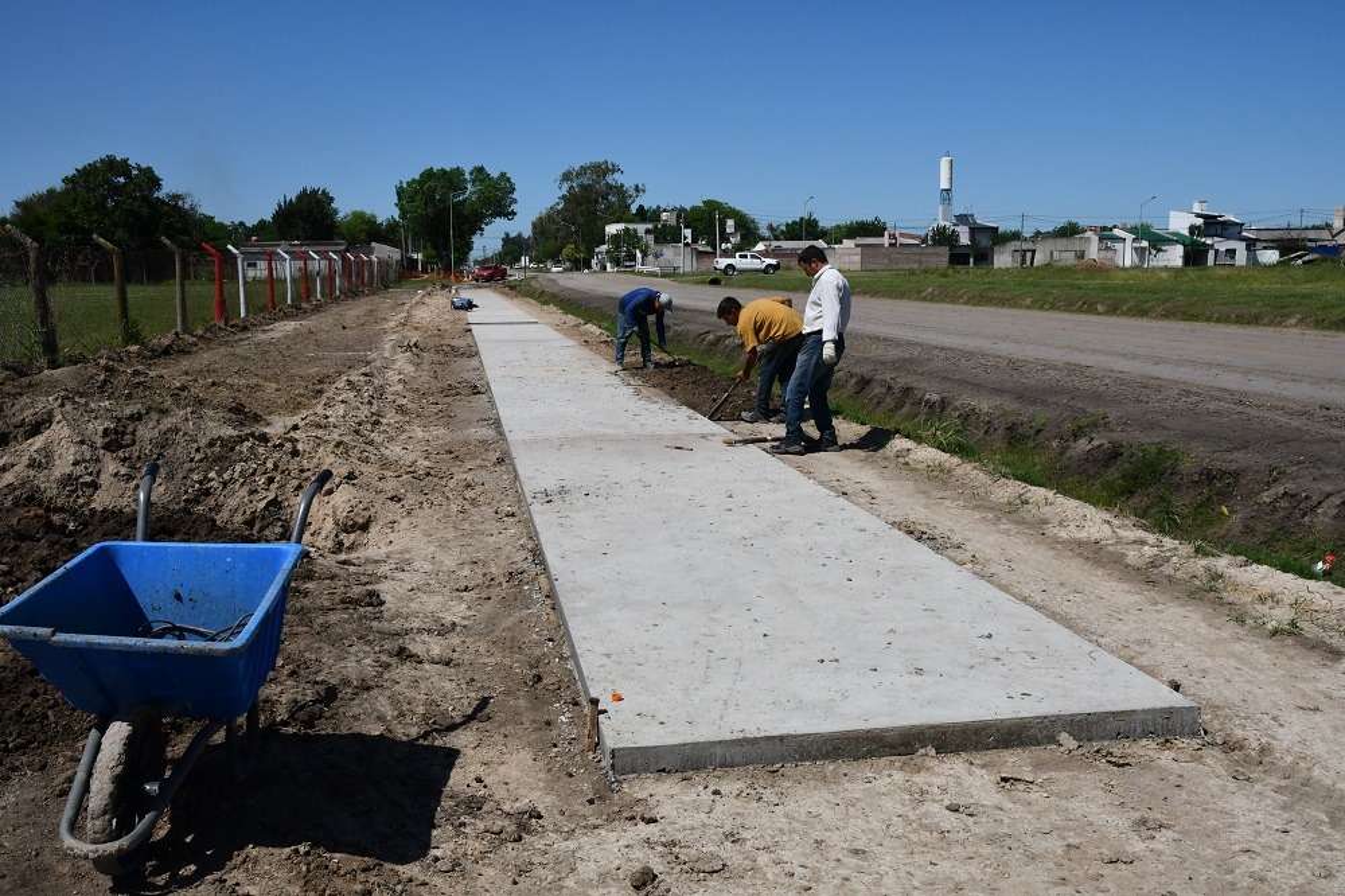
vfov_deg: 39.9
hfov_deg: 57.2
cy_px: 448
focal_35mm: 33
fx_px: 1232
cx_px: 672
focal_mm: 22
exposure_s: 1/1000
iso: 640
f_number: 16
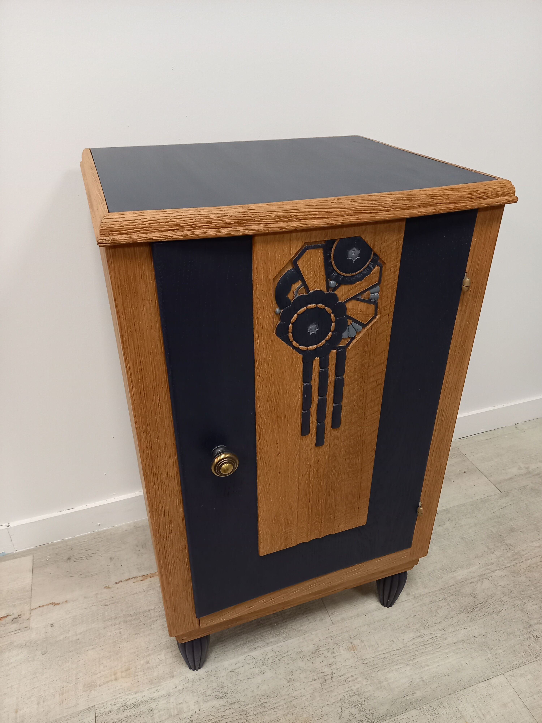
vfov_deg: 69.4
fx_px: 522
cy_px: 362
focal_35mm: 25
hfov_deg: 54.9
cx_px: 271
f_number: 2
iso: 500
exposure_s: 1/33.3
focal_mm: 4.6
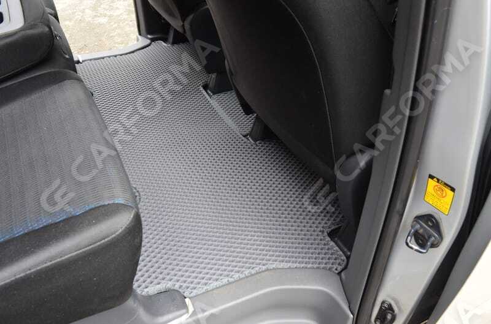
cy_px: 162
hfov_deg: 57.3
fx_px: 449
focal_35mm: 33
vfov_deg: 39.8
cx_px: 246
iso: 800
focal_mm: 22
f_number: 8
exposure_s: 1/15
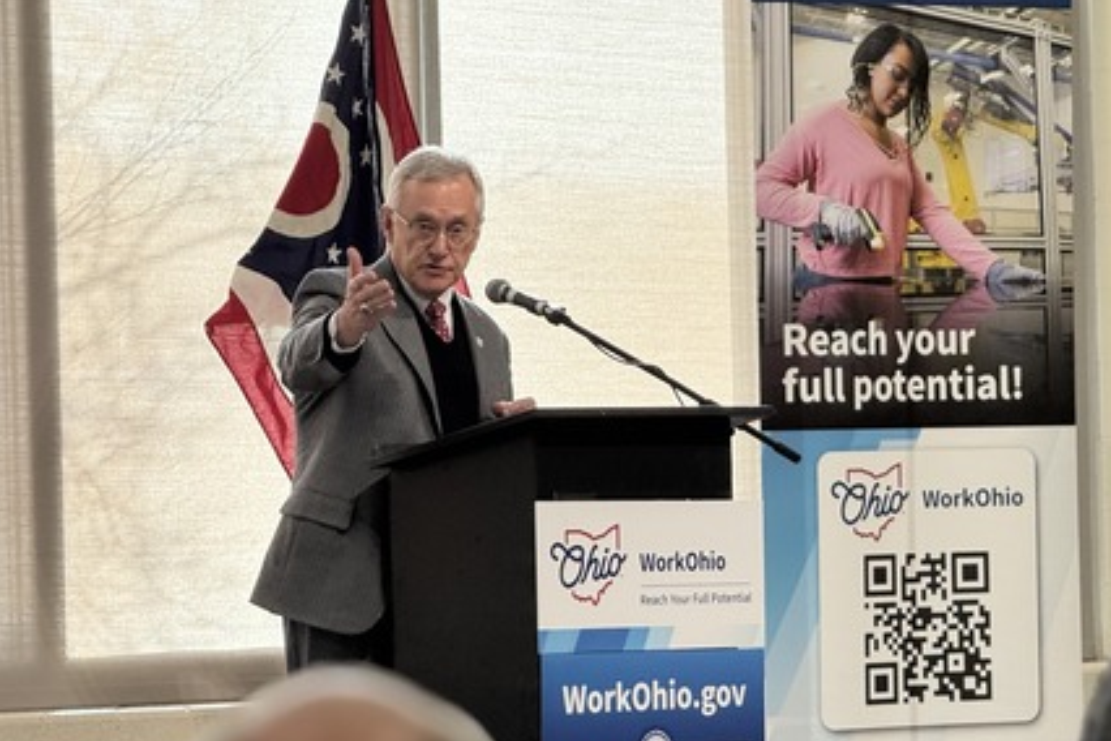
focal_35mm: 173
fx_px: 5339
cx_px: 681
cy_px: 531
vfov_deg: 7.9
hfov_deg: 11.9
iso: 100
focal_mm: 15.66
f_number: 2.8
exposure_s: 1/120
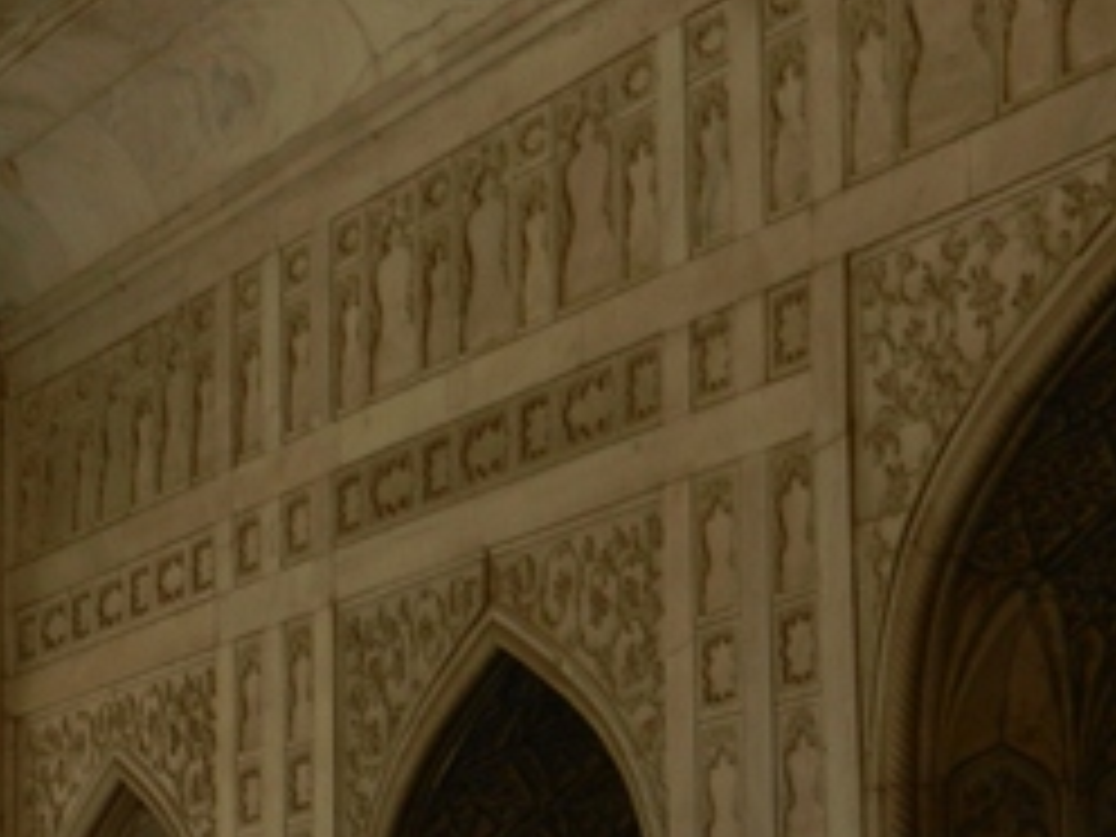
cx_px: 158
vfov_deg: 10.8
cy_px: 684
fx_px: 4417
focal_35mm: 137
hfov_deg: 14.3
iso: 160
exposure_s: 1/400
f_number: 4.4
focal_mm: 9.4
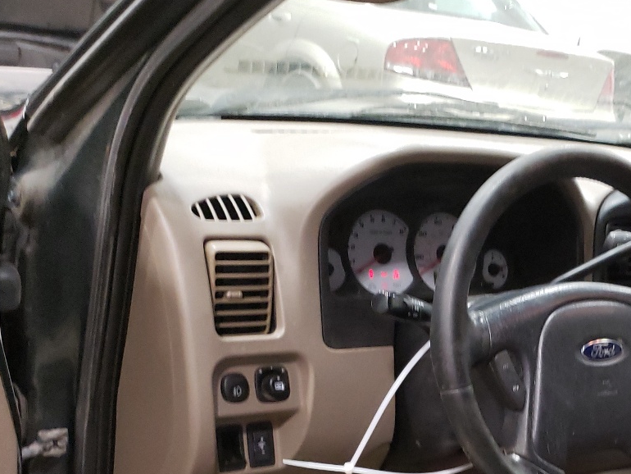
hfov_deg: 34.1
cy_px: 434
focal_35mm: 54
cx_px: 532
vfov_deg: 26.1
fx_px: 985
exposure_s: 1/40
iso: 310
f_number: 1.5
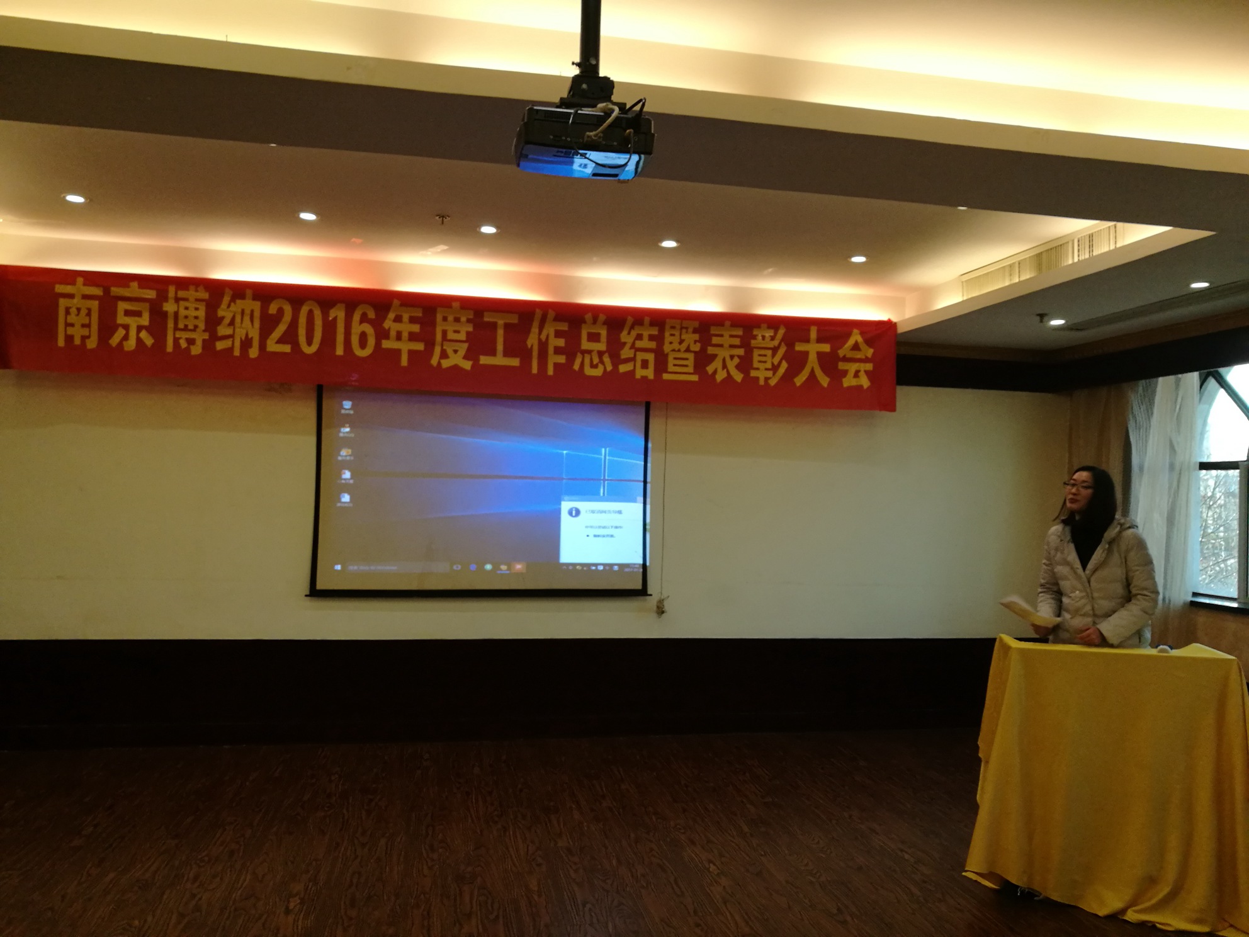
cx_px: 624
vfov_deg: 51.4
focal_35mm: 27
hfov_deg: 65.3
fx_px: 974
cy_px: 468
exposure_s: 1/50
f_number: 2.2
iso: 160
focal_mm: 4.5
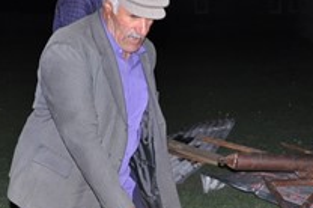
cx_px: 211
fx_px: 856
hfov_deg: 20.7
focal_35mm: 99
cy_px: 219
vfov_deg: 13.6
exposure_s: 1/60
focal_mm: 21
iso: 1000
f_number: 4.5
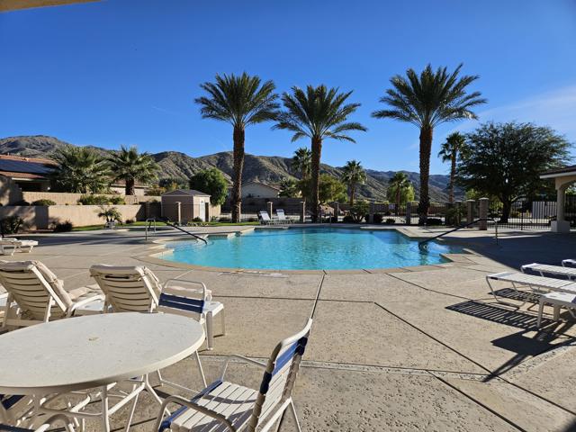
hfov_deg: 73.9
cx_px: 288
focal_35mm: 23
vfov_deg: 58.9
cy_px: 216
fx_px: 383
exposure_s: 1/2693
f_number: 1.8
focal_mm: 5.4
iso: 25
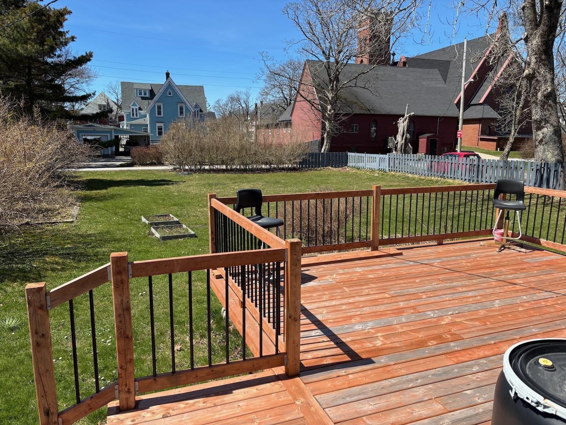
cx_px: 283
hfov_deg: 67.3
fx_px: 425
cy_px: 212
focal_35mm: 26
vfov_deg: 53.1
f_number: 1.6
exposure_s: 1/2242
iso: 50
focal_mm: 5.96
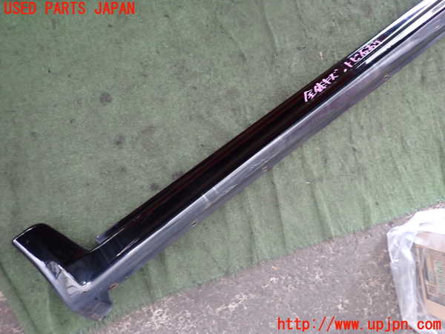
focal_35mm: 25
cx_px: 222
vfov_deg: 54.9
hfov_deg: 69.4
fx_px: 321
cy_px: 167
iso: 500
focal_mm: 4.5
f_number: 2
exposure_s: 1/30
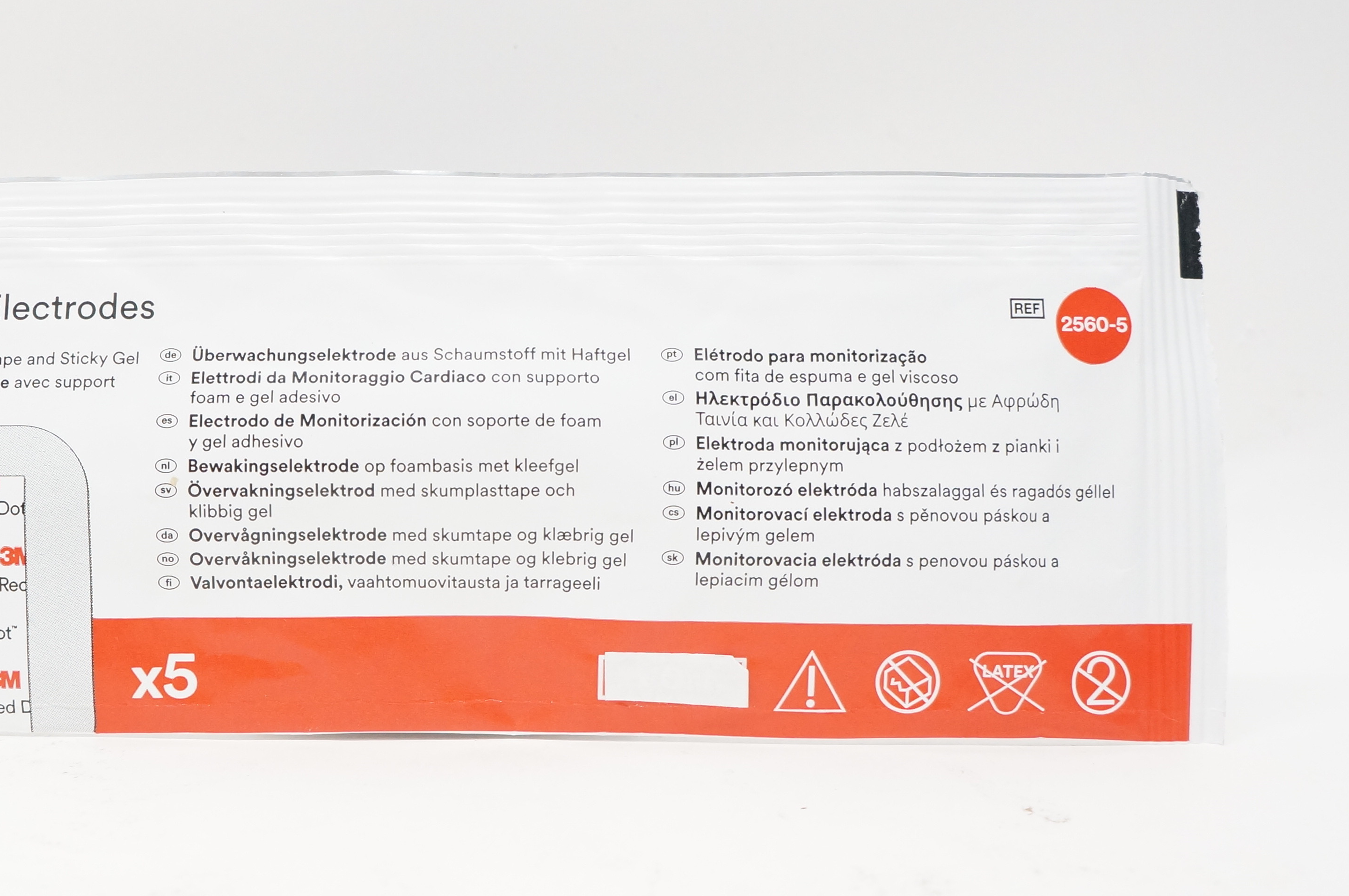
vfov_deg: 29.2
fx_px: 1722
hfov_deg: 42.0
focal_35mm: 46
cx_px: 410
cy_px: 455
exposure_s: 1/160
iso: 1600
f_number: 6.3
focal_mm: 18
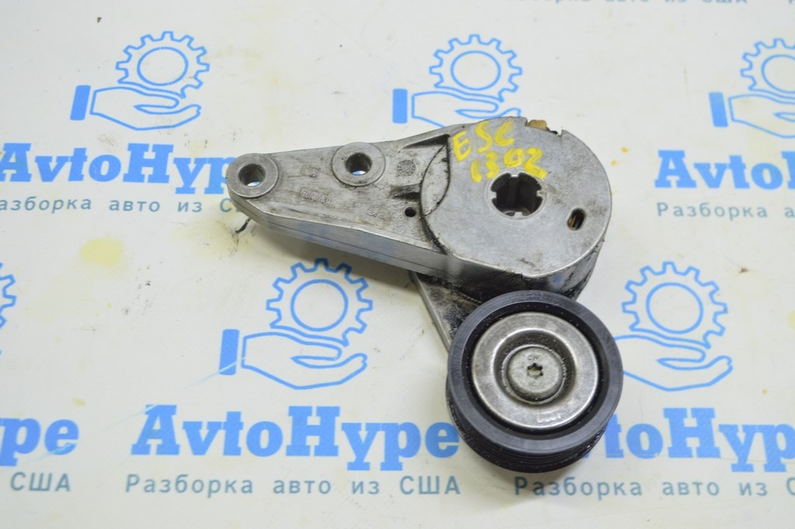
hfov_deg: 42.4
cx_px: 398
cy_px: 264
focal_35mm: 46
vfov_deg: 28.9
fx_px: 1026
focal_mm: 31
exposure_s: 1/20
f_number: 5.6
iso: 400
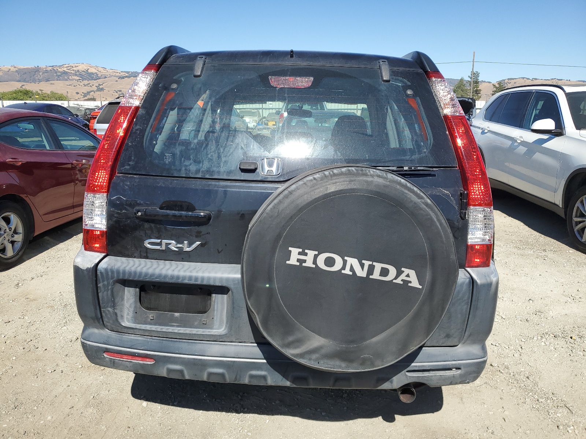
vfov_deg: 53.1
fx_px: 440
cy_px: 220
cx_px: 293
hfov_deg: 67.3
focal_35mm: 26
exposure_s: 1/2500
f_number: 1.5
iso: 50
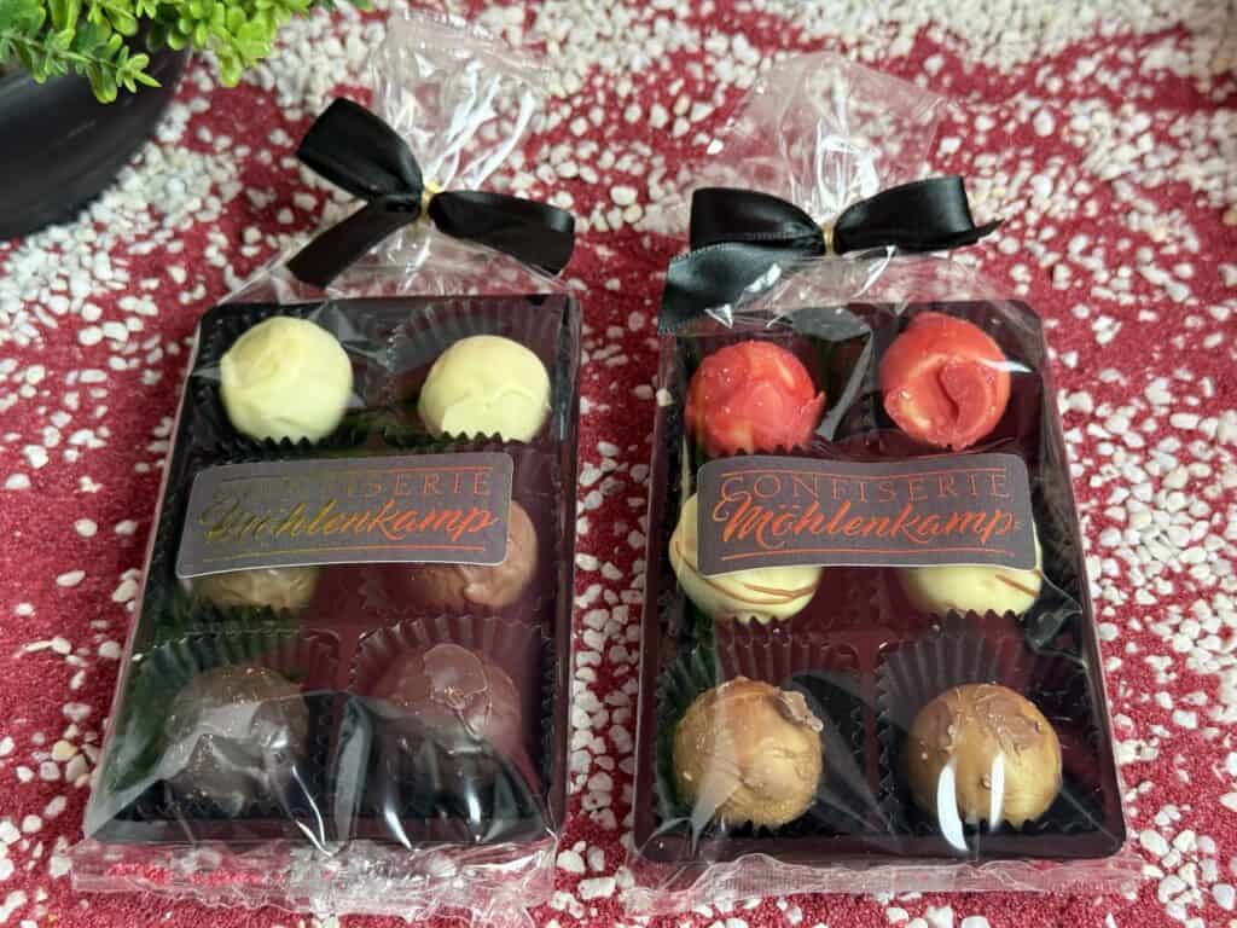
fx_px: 1715
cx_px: 618
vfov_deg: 30.3
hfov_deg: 39.7
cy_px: 464
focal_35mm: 48
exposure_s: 1/50
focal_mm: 6.76
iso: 160
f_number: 1.78
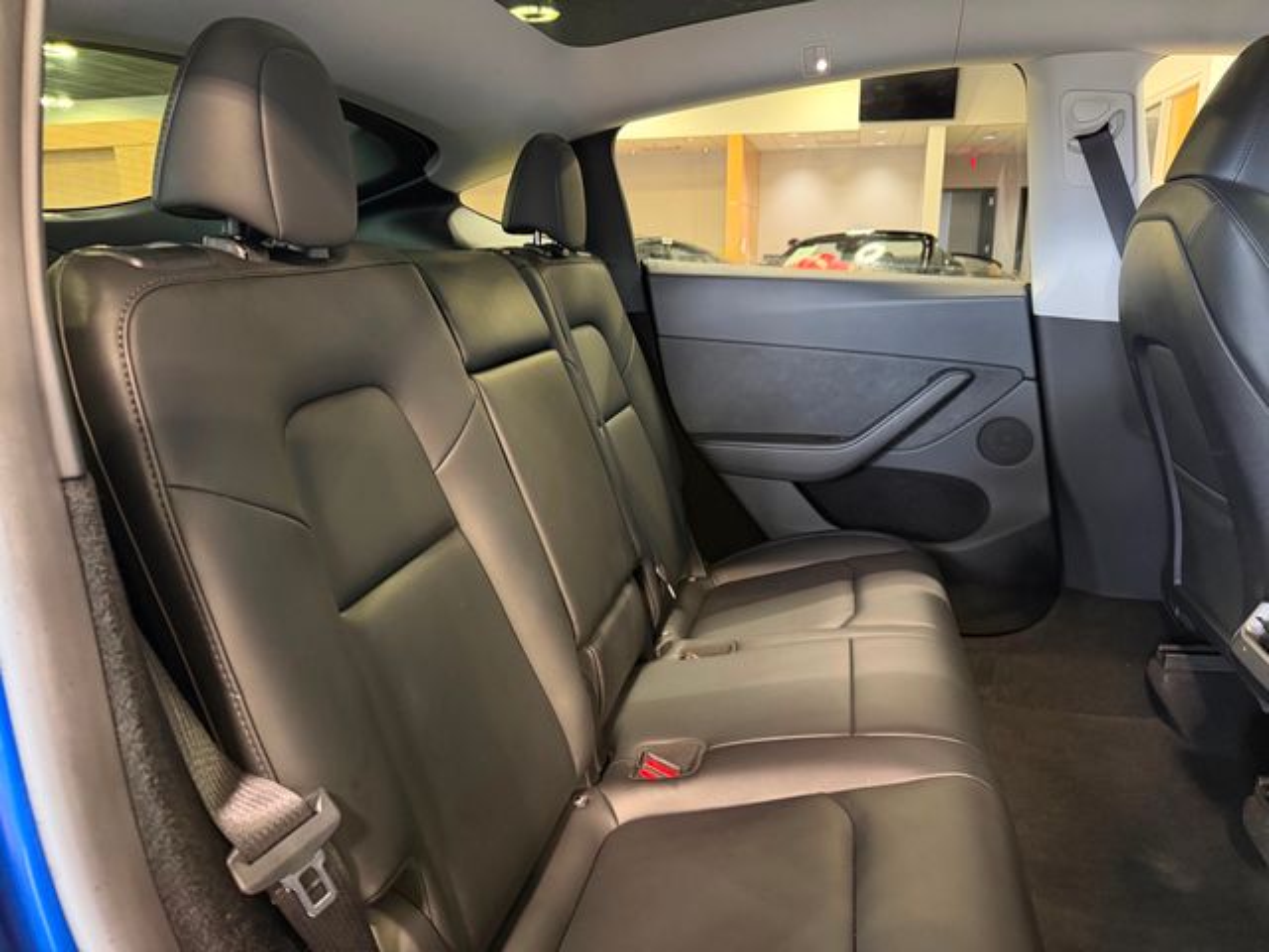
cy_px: 476
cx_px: 634
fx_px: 880
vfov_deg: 56.8
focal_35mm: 24
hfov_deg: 71.6
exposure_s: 1/30
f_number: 1.78
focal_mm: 6.76
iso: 800
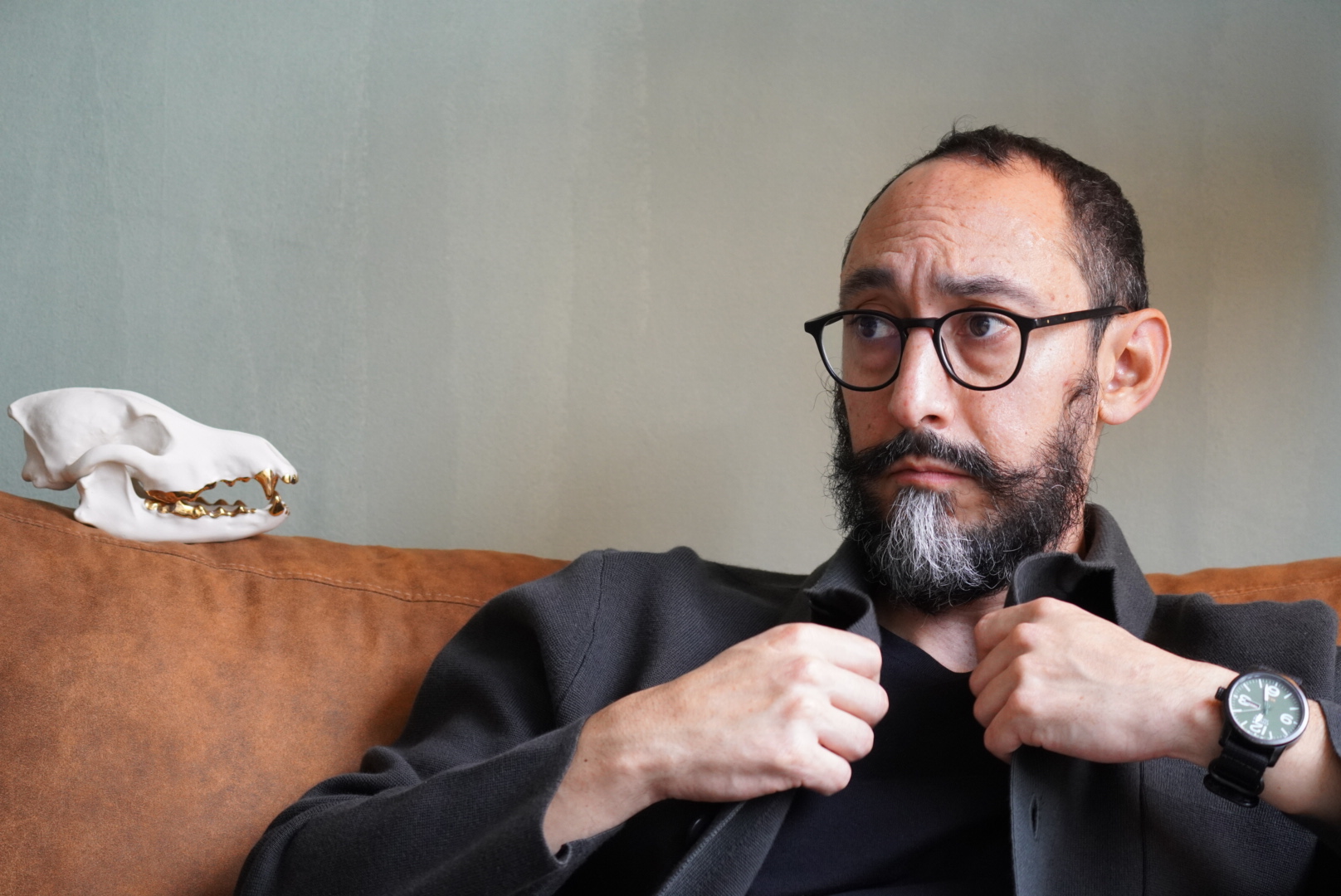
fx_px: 3914
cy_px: 448
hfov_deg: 19.4
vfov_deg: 13.1
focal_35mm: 105
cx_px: 670
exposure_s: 1/125
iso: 1250
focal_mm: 70
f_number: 4.5
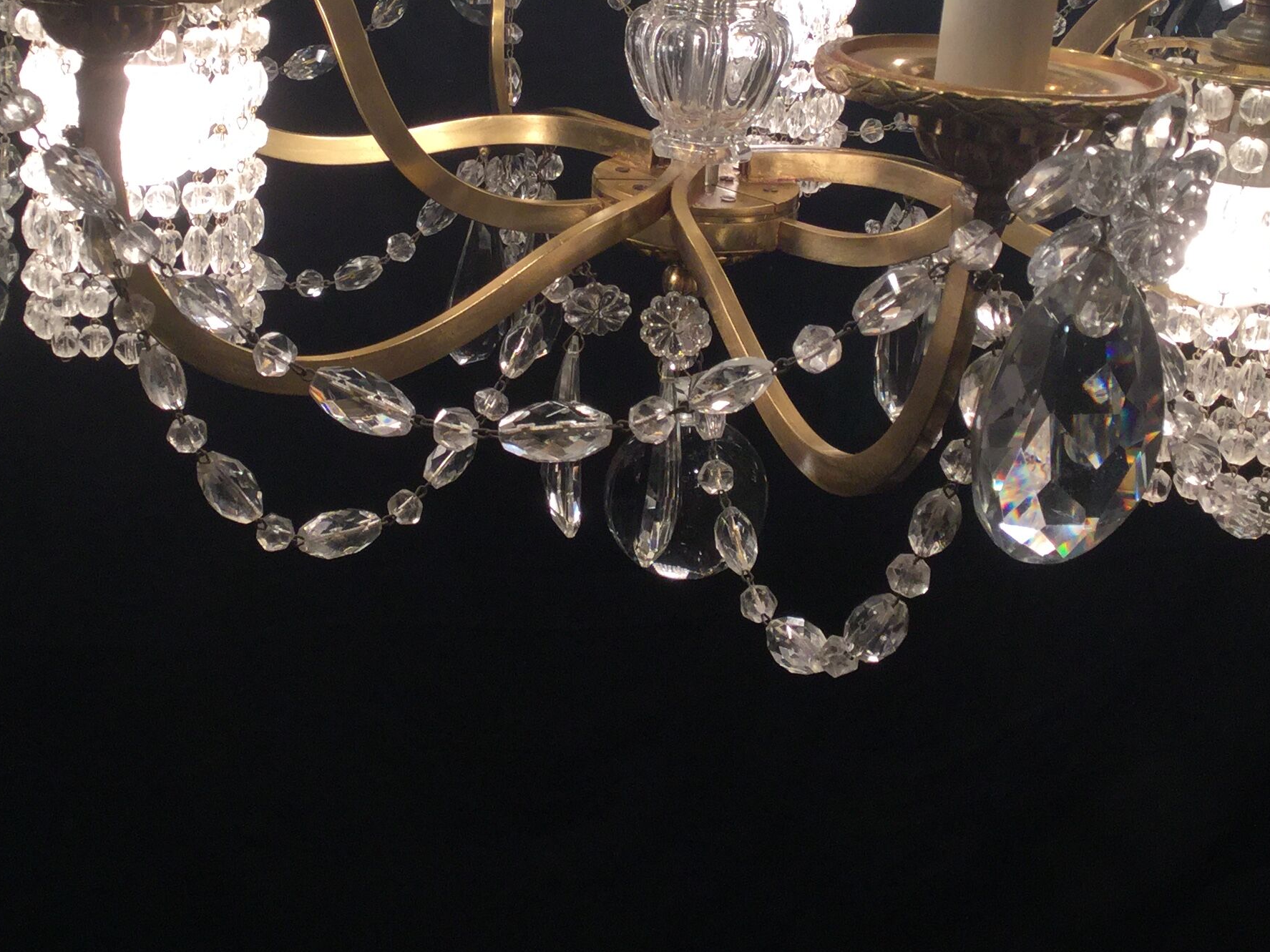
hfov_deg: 33.8
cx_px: 565
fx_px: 2091
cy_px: 244
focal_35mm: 57
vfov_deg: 25.4
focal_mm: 3.3
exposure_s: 1/100
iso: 40
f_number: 2.4
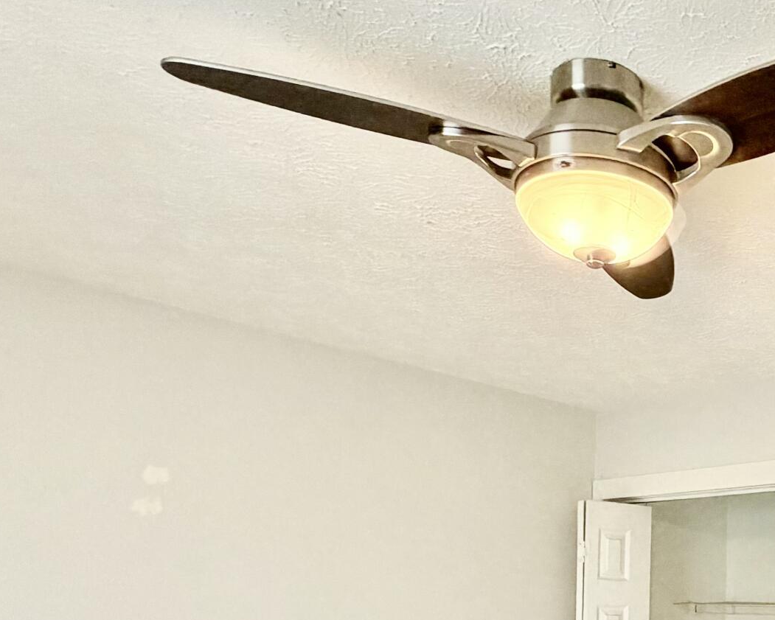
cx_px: 766
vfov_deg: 35.6
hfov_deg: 41.1
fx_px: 895
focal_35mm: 39
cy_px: 576
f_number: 2.2
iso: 320
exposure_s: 1/60
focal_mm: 2.22
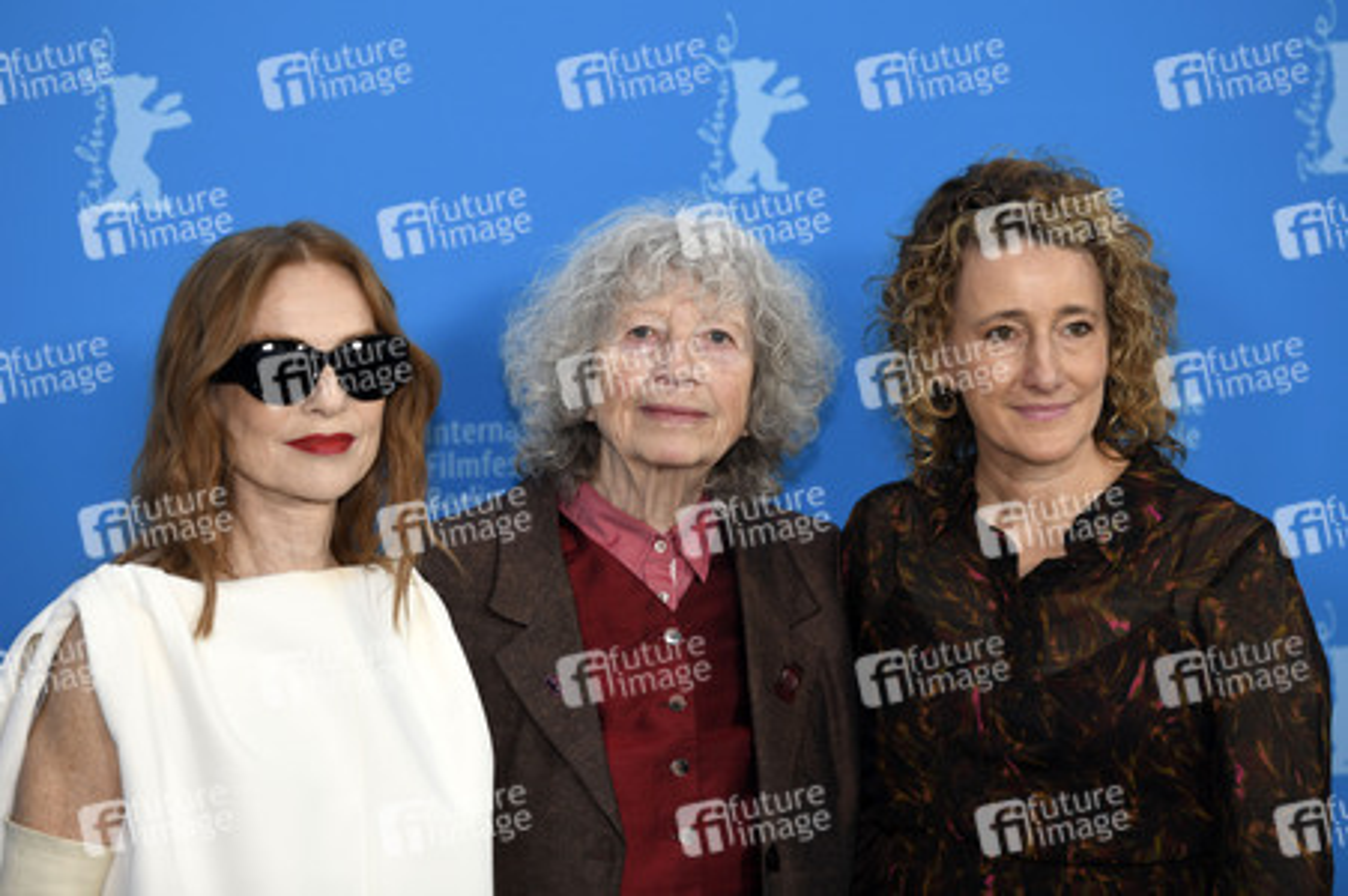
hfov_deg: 15.2
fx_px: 5051
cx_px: 674
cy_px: 448
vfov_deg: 10.1
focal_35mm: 135
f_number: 3.5
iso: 640
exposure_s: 1/320
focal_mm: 135
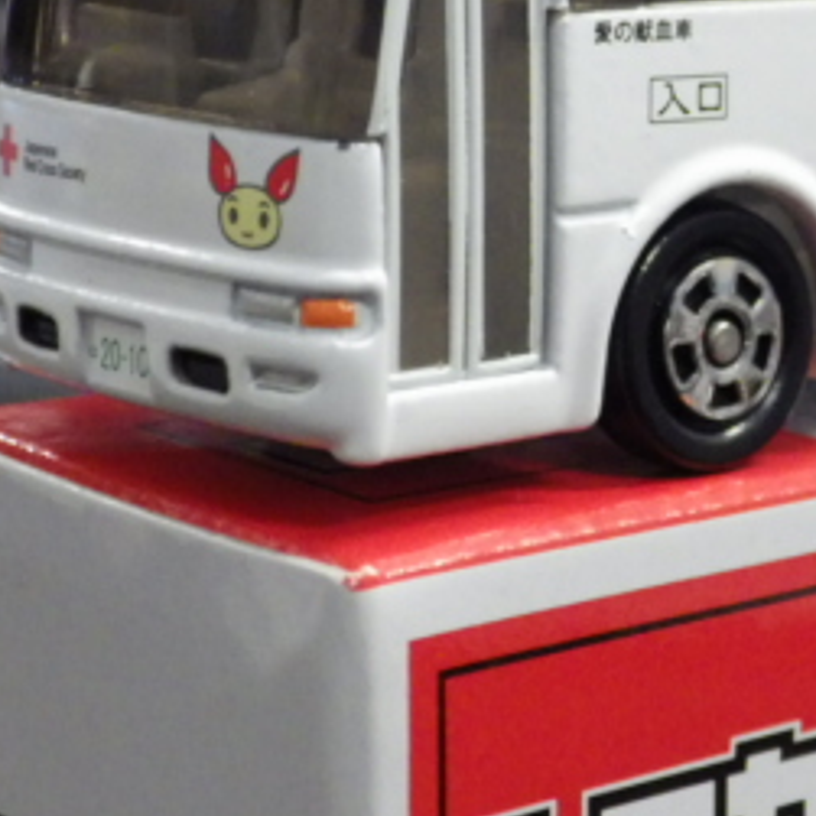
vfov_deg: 13.1
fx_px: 3547
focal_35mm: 133
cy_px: 218
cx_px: 829
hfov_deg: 12.9
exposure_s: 1/30
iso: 800
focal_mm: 10.7
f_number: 4
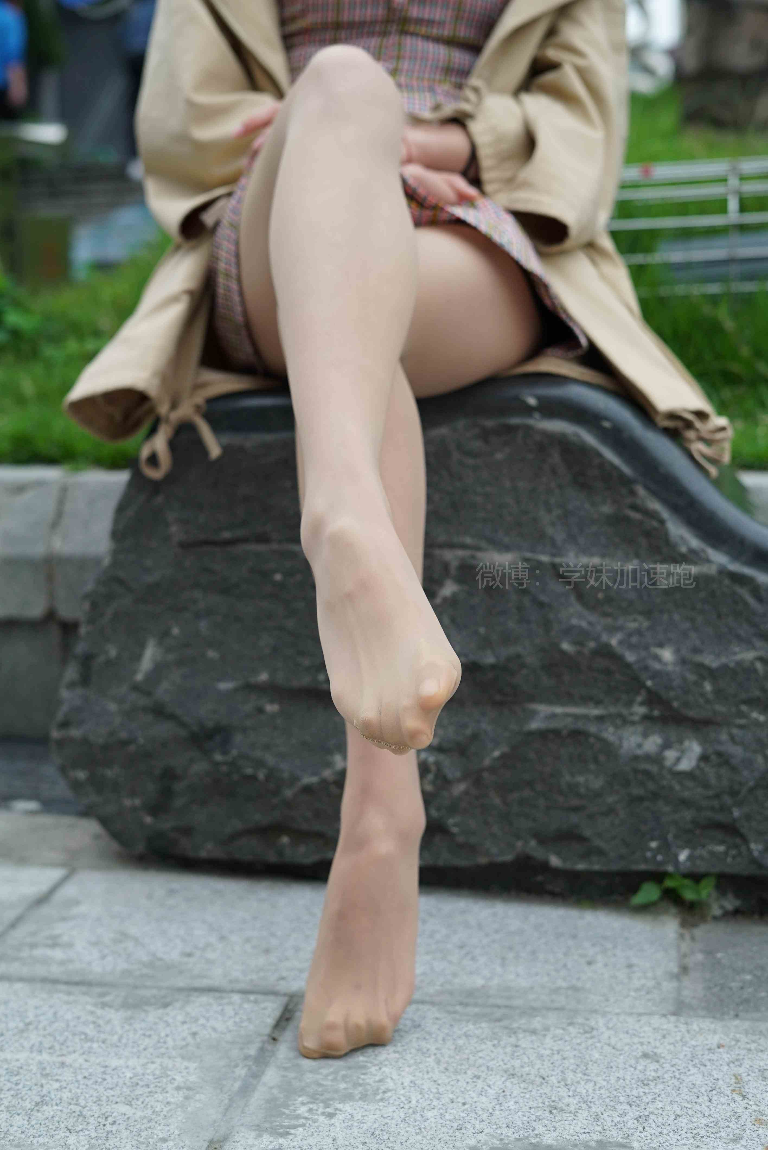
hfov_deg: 27.0
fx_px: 1598
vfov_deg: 39.6
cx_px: 384
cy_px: 575
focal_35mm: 50
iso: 500
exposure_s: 1/60
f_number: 4
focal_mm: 50
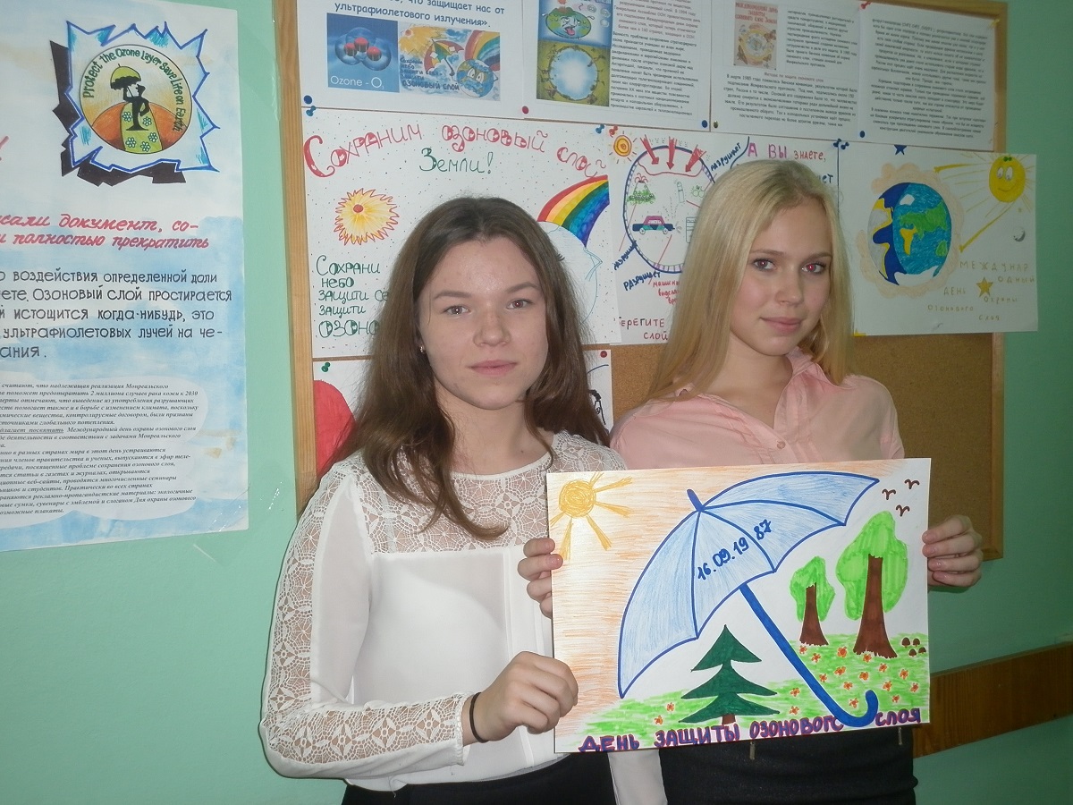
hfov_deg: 47.9
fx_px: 1209
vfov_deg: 36.8
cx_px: 536
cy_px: 402
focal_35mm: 39
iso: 100
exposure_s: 1/40
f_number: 3.3
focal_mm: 7.1
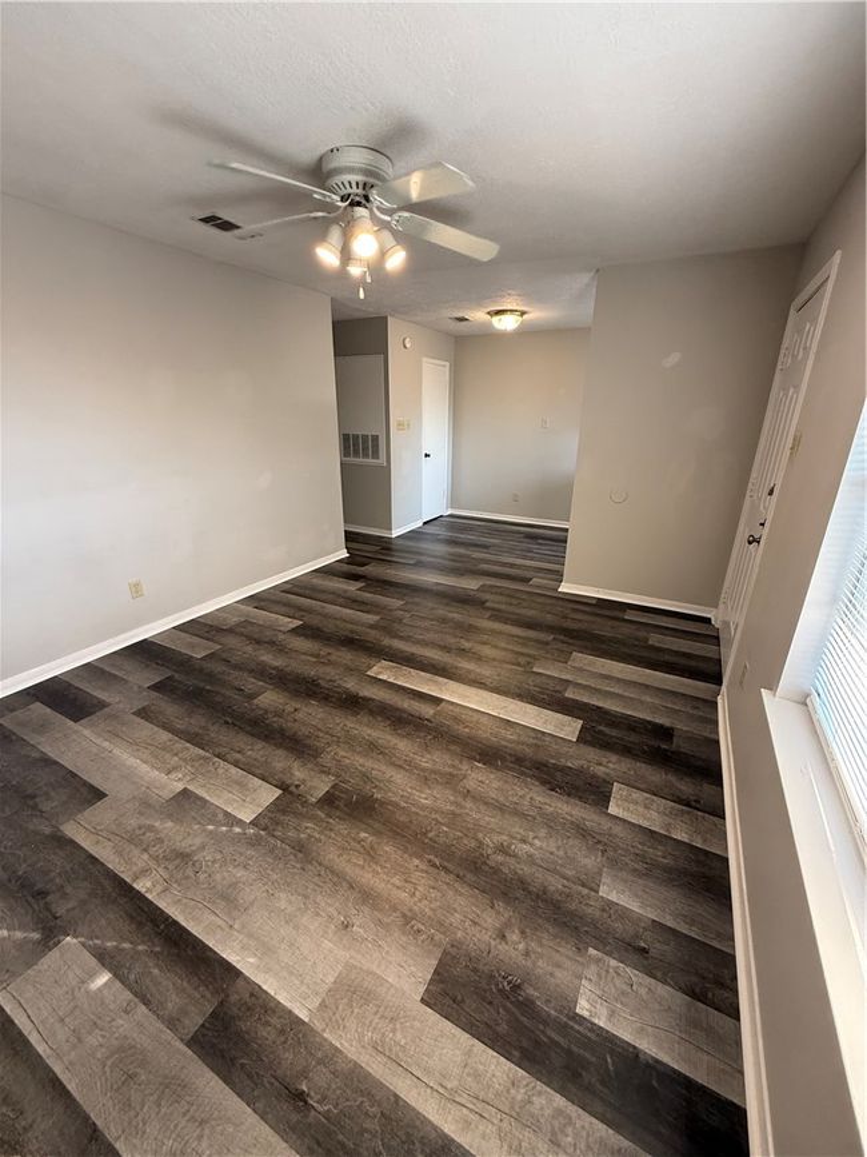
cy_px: 578
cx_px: 434
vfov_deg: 102.1
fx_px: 468
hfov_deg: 85.7
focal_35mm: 14
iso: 200
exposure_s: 1/99
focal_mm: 2.22
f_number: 2.2
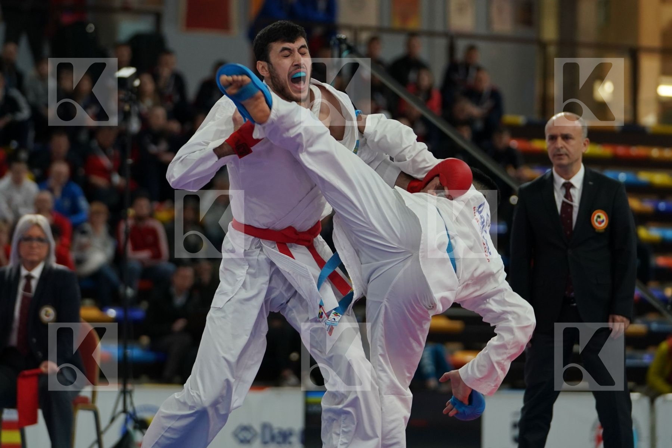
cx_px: 336
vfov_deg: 7.2
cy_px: 224
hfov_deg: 10.8
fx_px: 3546
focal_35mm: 190
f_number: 2.8
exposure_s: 1/1000
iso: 1250
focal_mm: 127
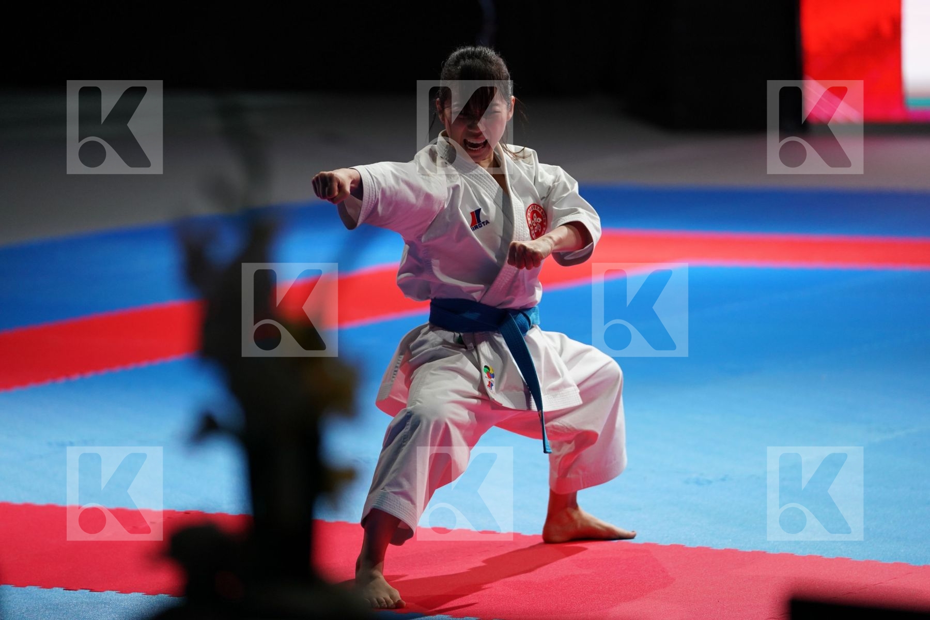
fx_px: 4391
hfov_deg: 12.1
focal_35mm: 170
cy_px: 310
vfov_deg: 8.1
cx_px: 465
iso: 2000
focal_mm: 170
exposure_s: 1/500
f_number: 2.8
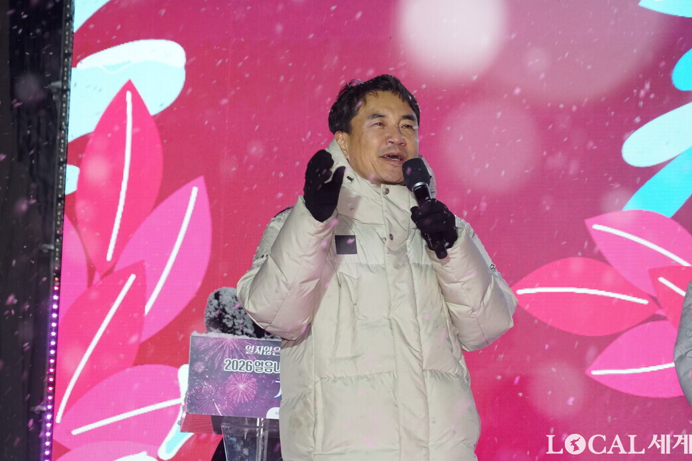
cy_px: 237
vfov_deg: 5.5
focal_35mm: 248
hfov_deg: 8.3
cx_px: 337
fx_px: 4767
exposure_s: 1/100
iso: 1250
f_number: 8
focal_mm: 240
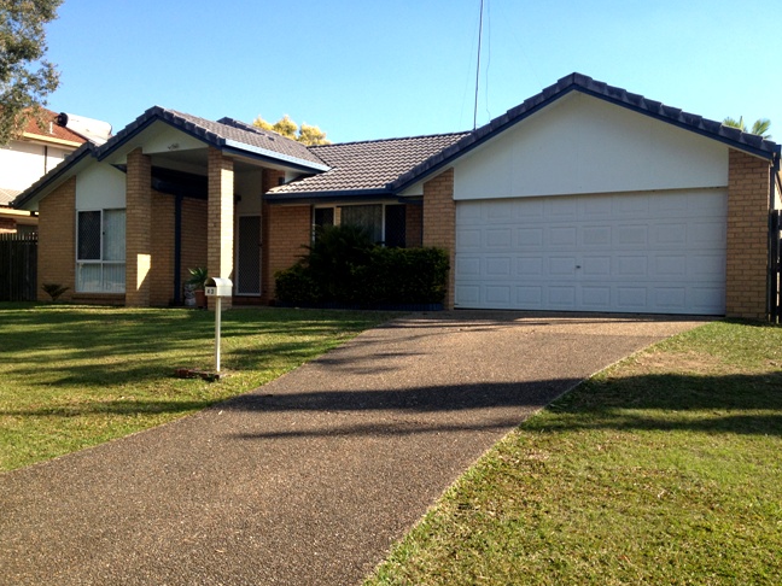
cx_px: 395
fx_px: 813
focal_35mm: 36
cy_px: 299
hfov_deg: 51.4
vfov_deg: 39.7
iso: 50
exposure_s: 1/920
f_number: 2.4
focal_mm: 4.28
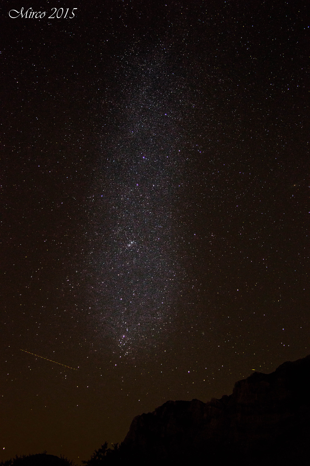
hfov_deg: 41.6
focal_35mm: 32
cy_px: 233
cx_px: 155
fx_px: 408
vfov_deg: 59.5
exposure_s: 20
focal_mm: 21
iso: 800
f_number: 3.5
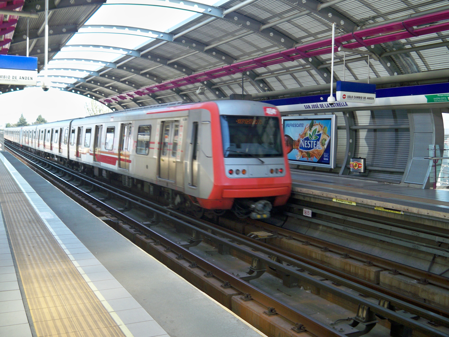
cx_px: 224
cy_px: 168
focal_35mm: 37
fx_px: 480
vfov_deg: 38.7
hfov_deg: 50.1
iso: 160
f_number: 3.1
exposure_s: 1/125
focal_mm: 7.9
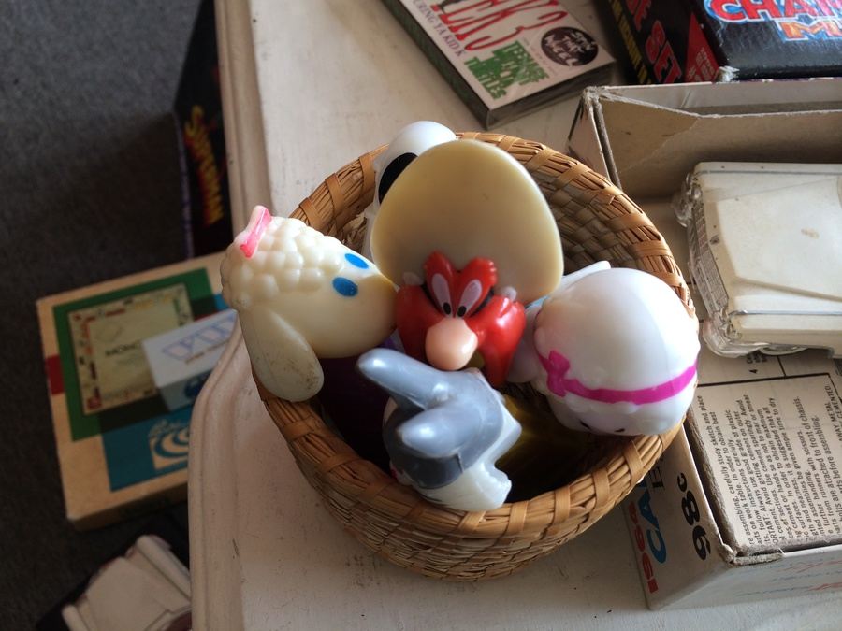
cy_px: 316
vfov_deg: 46.8
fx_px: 730
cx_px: 421
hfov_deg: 60.0
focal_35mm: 30
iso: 40
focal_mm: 4.12
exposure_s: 1/60
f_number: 2.2
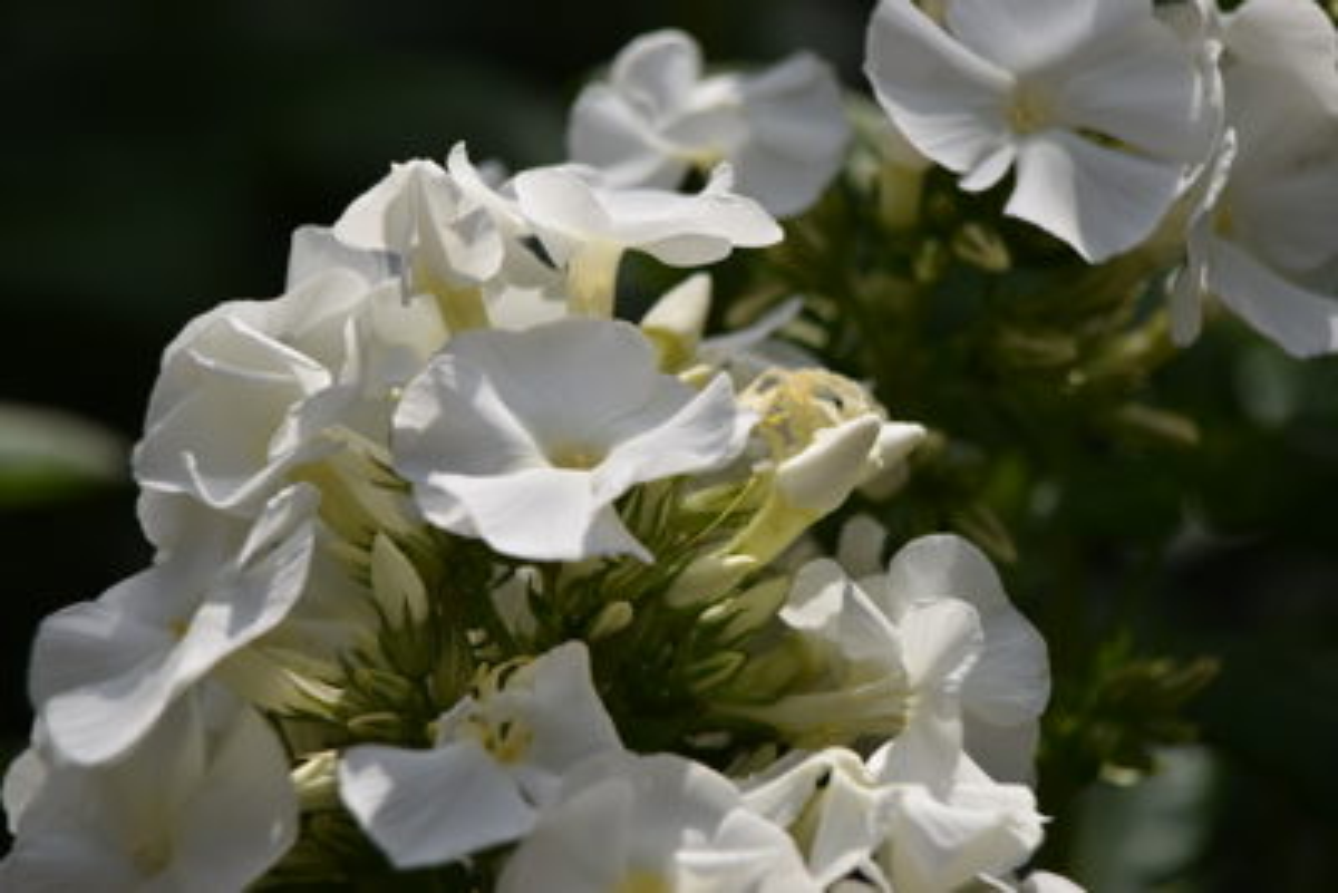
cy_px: 446
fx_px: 8923
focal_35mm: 240
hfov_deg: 8.6
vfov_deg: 5.7
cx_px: 669
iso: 100
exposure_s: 1/500
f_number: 6.3
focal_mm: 160
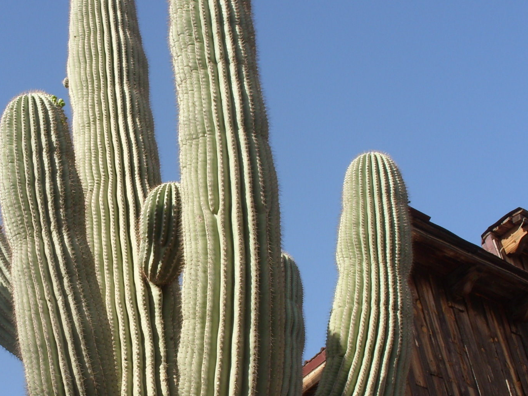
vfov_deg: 20.3
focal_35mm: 72
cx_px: 153
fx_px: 1098
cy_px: 276
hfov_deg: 26.8
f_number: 4.9
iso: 50
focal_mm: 6.3
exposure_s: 1/260
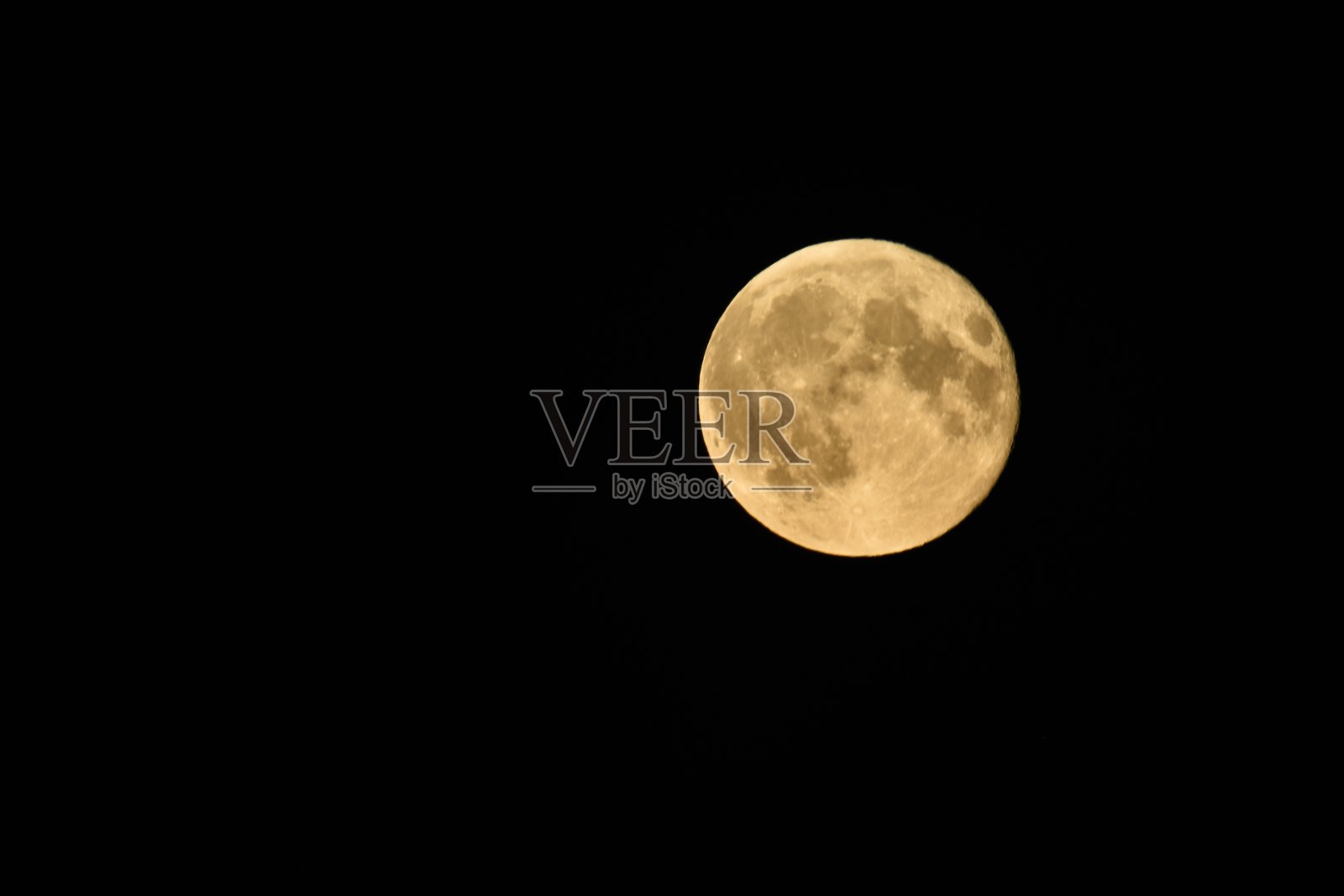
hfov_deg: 2.3
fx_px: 33601
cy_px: 448
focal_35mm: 900
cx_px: 672
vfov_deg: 1.5
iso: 250
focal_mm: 600
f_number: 6.3
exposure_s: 1/40
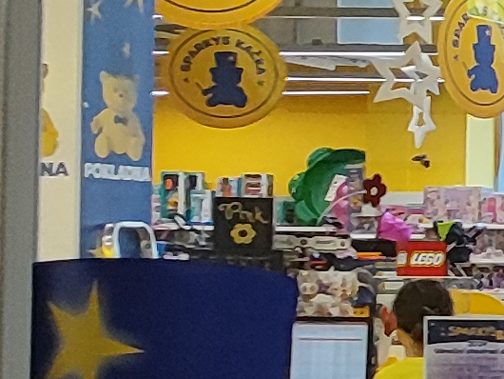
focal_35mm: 181
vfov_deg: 8.2
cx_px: 1791
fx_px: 2637
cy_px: 233
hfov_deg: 8.2
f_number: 1.89
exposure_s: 1/100
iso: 211
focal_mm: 5.89
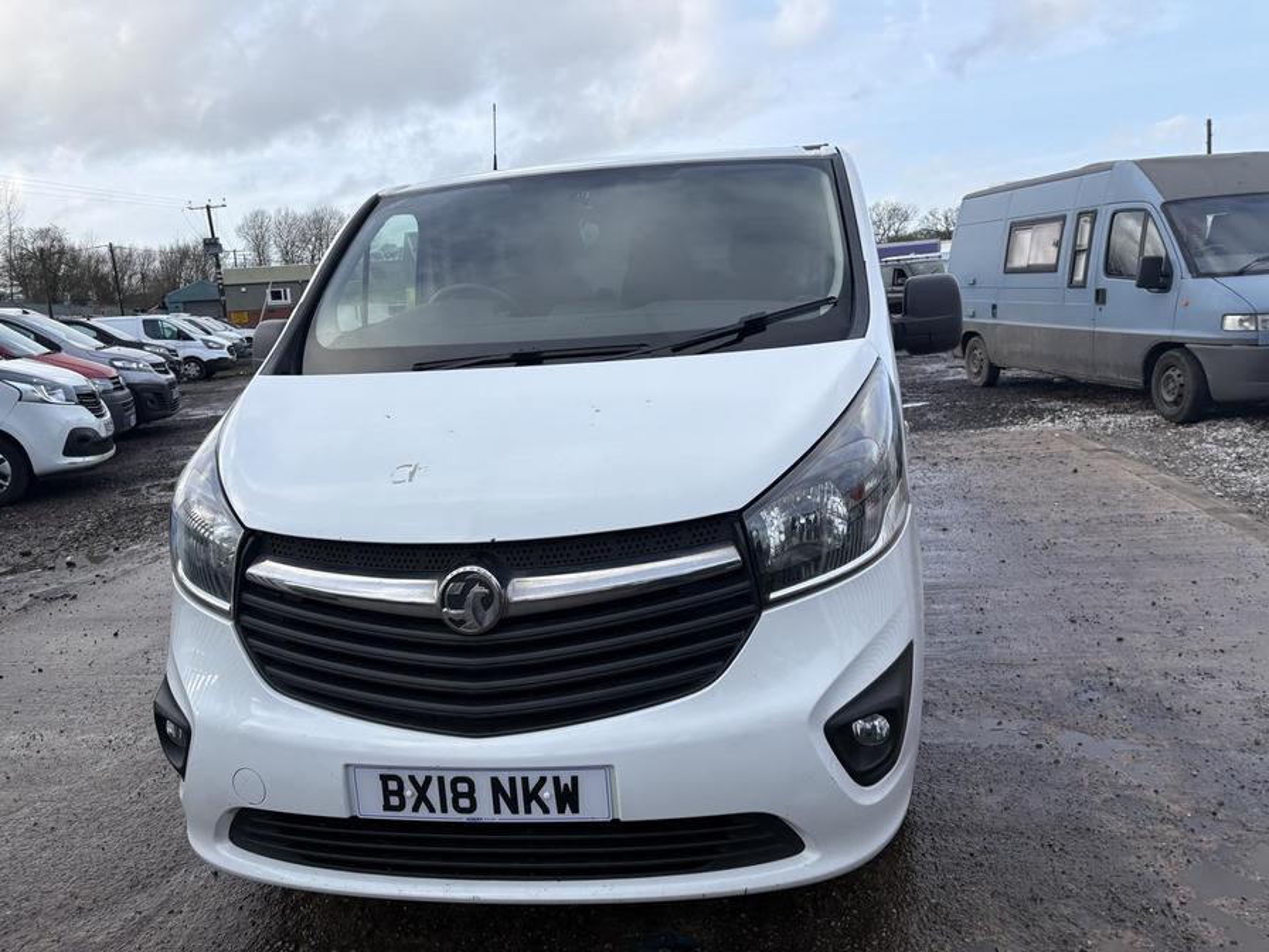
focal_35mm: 26
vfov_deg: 53.1
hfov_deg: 67.3
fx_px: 953
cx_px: 634
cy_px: 476
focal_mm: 5.96
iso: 50
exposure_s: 1/1175
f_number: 1.6
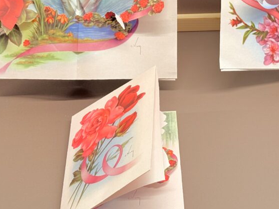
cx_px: 192
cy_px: 33
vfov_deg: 16.6
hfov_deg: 22.1
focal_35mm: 88
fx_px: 709
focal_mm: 6.76
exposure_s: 1/100
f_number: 1.78
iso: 100
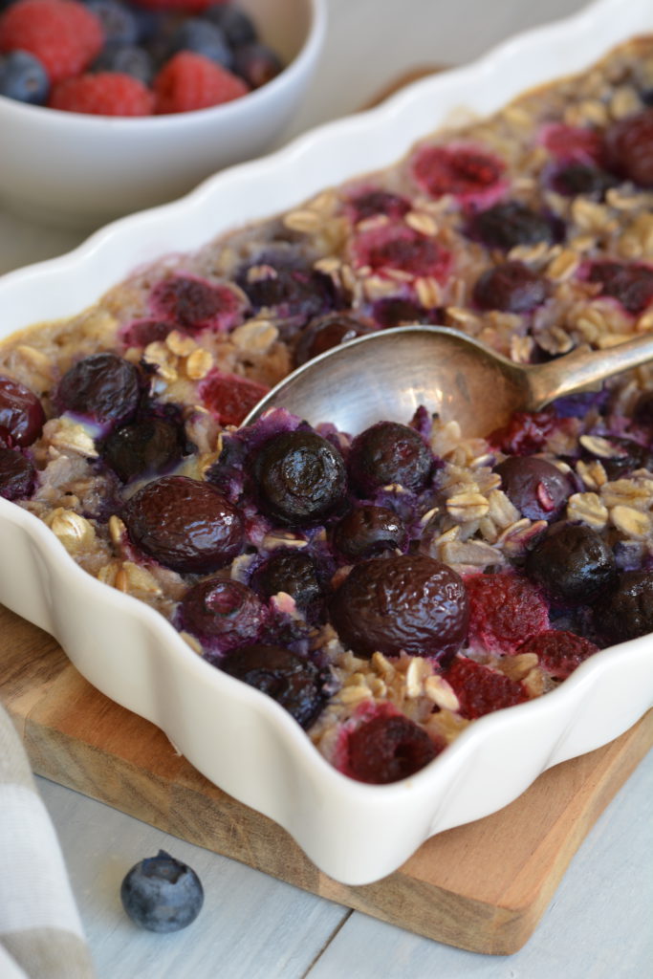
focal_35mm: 158
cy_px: 490
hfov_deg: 8.7
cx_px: 326
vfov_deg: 13.0
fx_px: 4284
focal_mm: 105
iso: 200
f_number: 8
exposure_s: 1/40
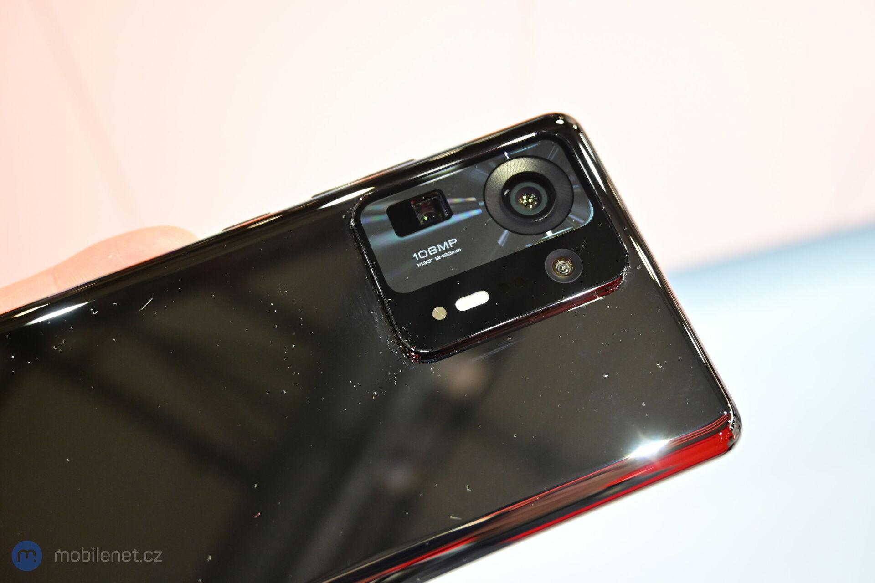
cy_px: 292
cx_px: 438
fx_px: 948
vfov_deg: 34.2
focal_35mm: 39
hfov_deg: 49.6
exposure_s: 1/40
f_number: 4.5
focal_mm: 26
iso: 320
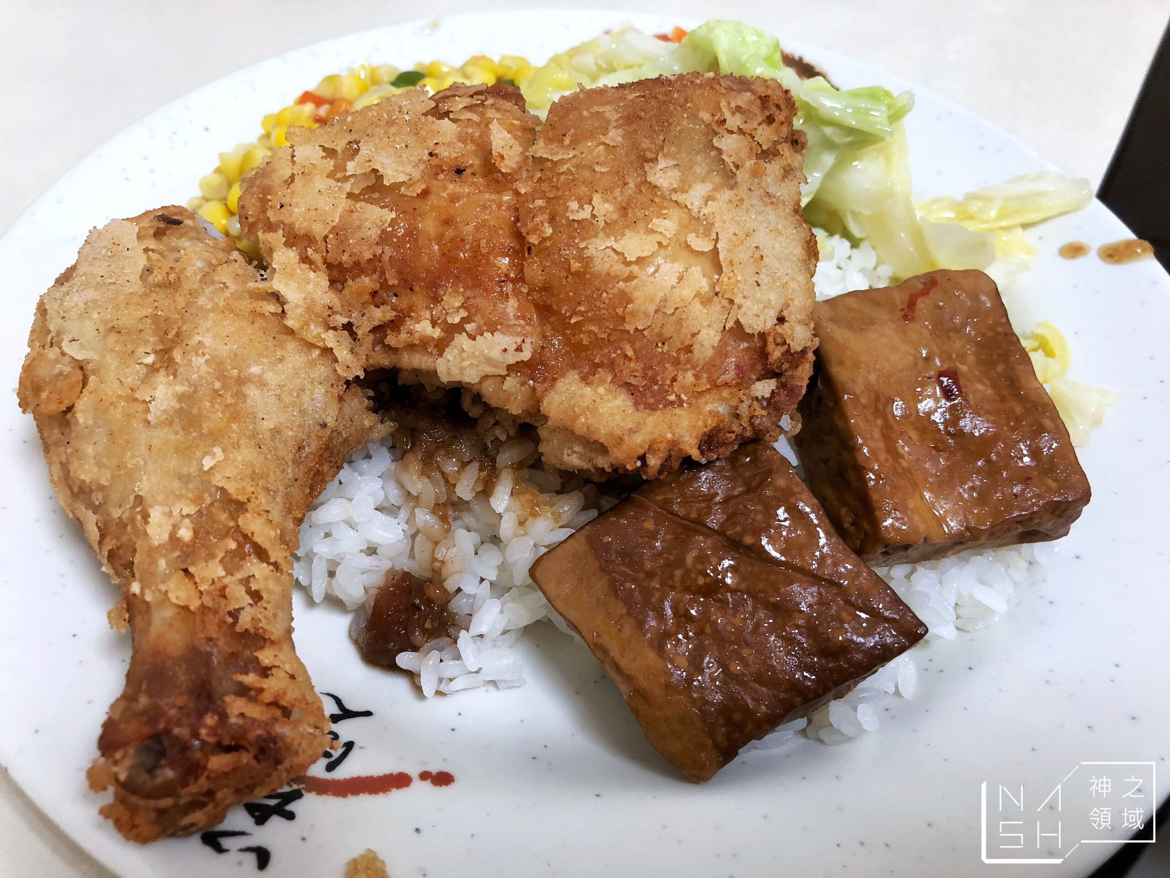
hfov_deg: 63.4
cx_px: 585
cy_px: 439
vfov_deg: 49.7
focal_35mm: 28
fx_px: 946
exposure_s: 1/15
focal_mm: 3.99
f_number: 1.8
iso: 40
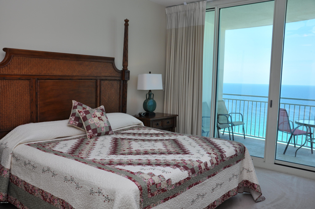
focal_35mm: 32
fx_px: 275
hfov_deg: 59.6
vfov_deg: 41.6
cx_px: 158
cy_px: 104
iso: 200
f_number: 6.3
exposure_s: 1/160
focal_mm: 21
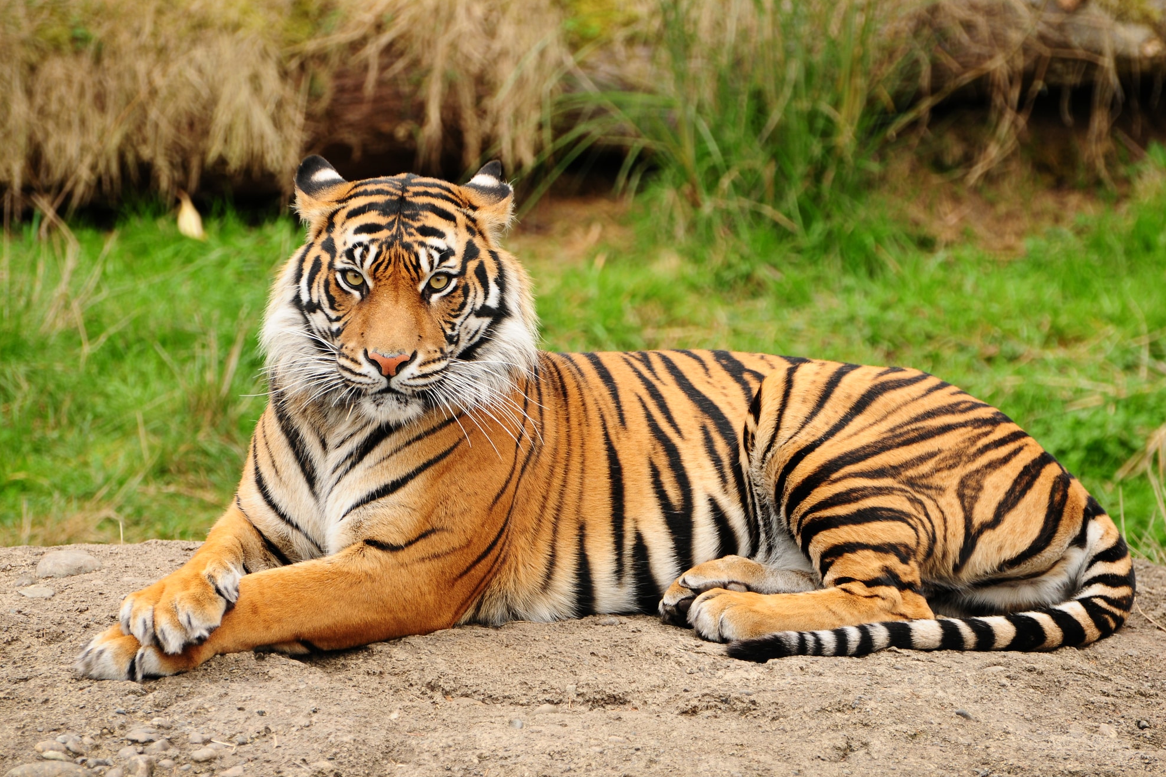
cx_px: 584
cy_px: 389
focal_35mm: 272
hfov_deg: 7.6
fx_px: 8808
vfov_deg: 5.1
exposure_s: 1/160
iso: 320
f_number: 5
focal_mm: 180
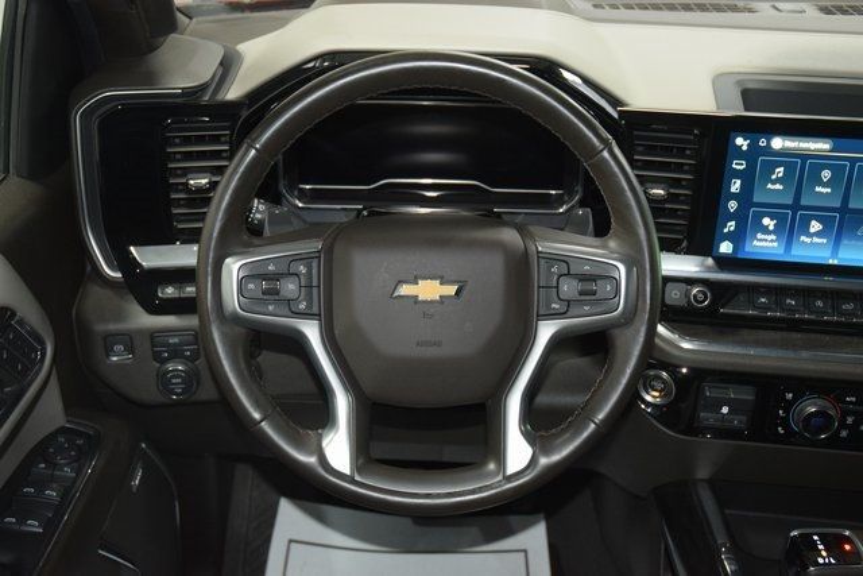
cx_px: 432
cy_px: 288
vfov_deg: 33.0
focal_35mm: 40
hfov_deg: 47.9
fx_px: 971
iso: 2200
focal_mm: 27
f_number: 3.8
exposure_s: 1/50
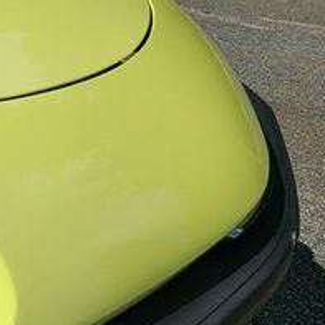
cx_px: -86
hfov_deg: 21.1
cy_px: 264
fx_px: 797
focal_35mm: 75
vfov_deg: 22.7
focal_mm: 5.4
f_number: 1.8
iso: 40
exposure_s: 1/5954
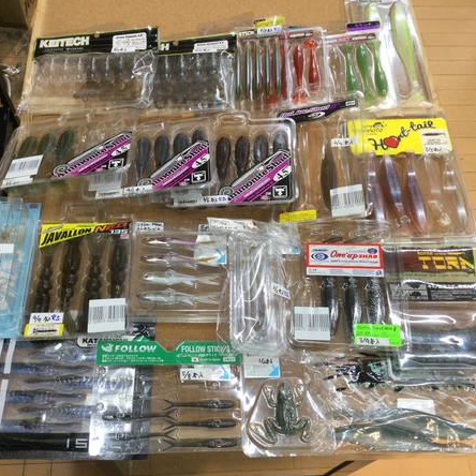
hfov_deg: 44.9
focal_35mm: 37
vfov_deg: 44.9
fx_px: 576
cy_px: 238
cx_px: 221
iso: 32
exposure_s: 1/40
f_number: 2.4
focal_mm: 3.3
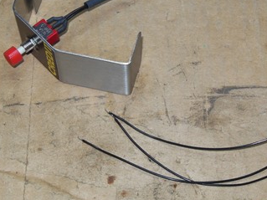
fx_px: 617
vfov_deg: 18.4
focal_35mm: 80
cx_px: 176
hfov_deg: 24.3
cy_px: 68
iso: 125
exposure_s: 1/60
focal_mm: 10.2
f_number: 4.1
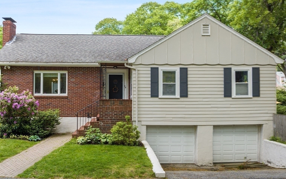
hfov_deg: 56.4
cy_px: 92
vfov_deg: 37.3
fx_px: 265
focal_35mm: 34
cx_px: 121
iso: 420
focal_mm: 12.29
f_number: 2.8
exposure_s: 1/120
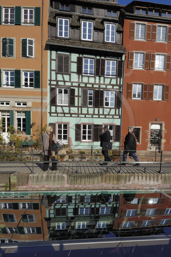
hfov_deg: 59.5
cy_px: 128
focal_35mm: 21
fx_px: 150
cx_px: 86
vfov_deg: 81.2
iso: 100
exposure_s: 1/160
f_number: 11
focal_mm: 14
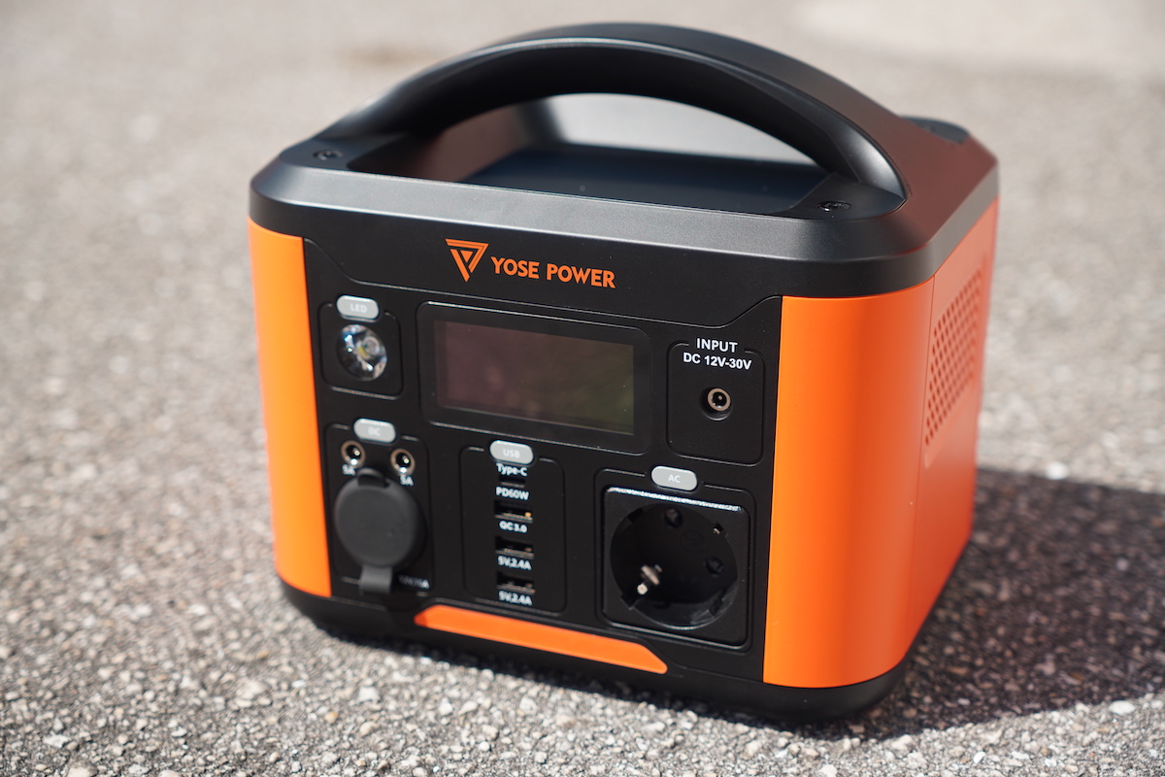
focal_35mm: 58
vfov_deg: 23.2
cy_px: 388
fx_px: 1893
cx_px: 582
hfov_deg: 34.2
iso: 100
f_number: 3.2
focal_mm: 39
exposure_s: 1/60
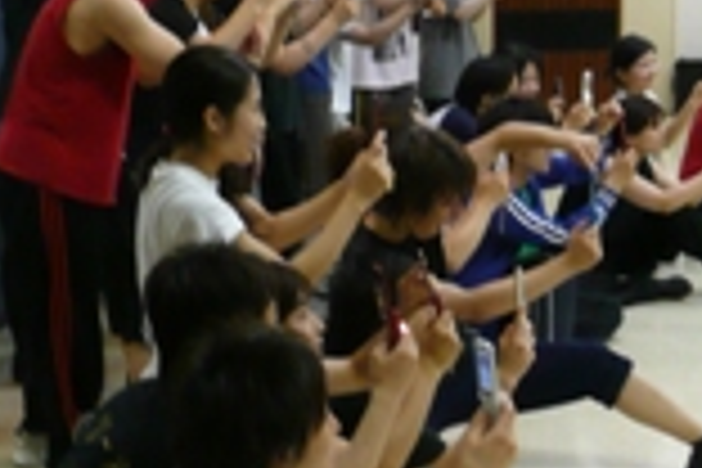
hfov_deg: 23.6
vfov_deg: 15.8
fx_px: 1677
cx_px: 306
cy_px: 371
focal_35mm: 86
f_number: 3.3
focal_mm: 4.6
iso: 200
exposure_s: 1/15
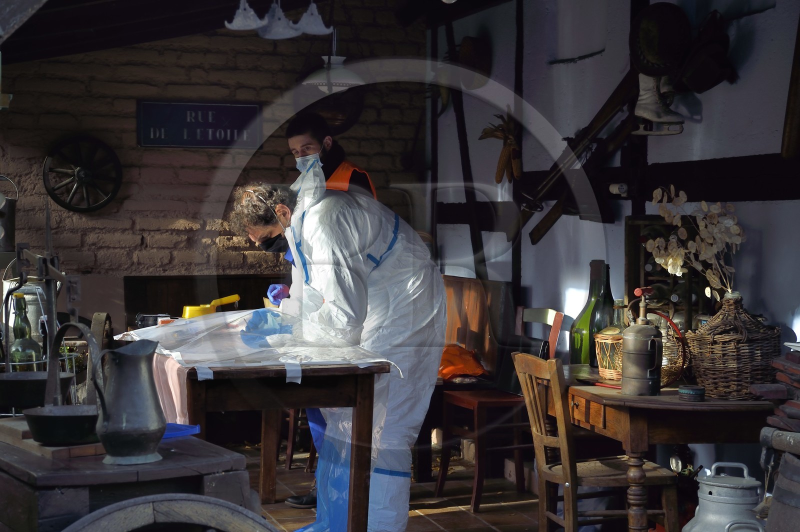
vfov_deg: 19.4
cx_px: 400
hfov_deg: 28.9
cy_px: 266
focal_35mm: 70
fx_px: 1554
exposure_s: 1/100
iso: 800
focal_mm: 70
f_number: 10
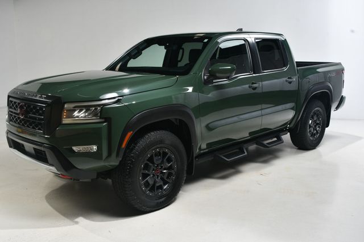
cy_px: 121
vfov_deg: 36.8
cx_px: 182
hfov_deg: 53.2
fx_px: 364
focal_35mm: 36
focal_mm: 24
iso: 100
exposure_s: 1/160
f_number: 13
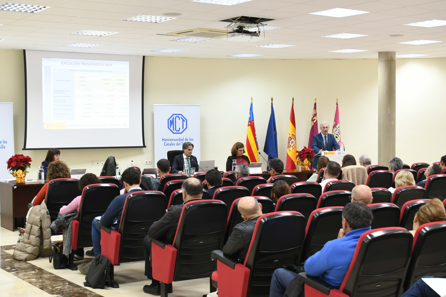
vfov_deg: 23.8
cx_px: 223
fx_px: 706
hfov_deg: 35.1
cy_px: 148
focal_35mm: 57
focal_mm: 38
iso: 1000
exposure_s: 1/40
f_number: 7.1
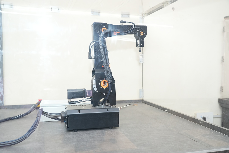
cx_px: 114
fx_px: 216
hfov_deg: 55.8
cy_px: 76
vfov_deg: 38.9
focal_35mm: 34
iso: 1250
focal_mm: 34
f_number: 4
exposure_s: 1/160
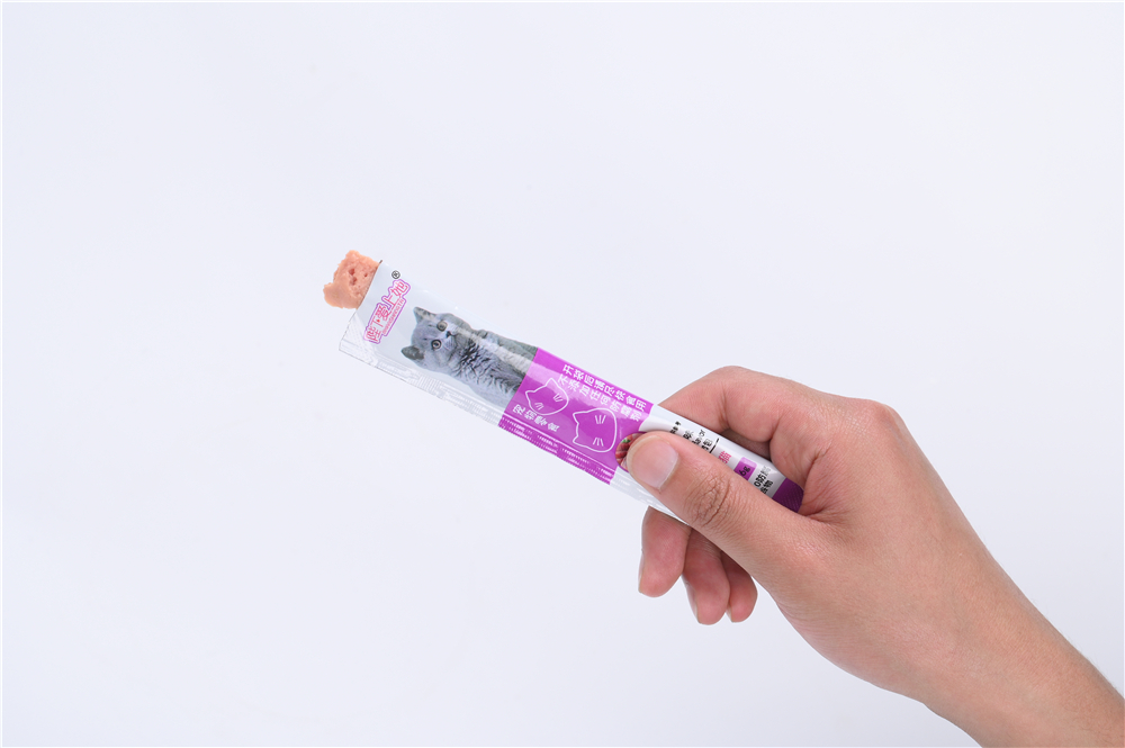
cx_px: 562
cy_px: 374
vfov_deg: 11.4
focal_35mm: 120
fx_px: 3747
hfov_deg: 17.1
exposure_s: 1/125
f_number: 11
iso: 125
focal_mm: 120
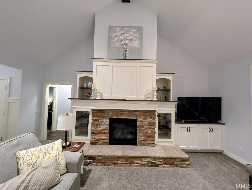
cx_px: 126
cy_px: 95
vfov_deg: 94.7
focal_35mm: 12
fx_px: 87
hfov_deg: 110.4
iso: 122
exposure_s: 1/17.1
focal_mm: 2.23
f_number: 1.95
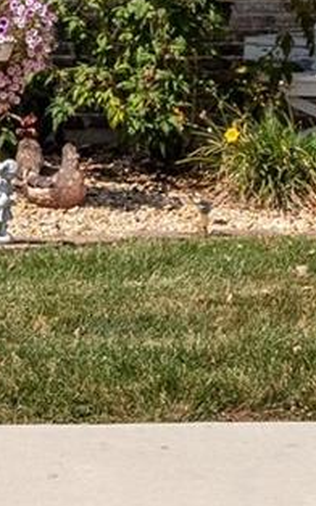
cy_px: -66
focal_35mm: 187
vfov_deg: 11.0
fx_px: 2579
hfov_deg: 6.9
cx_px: -148
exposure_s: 1/1600
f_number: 8
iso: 400
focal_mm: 18
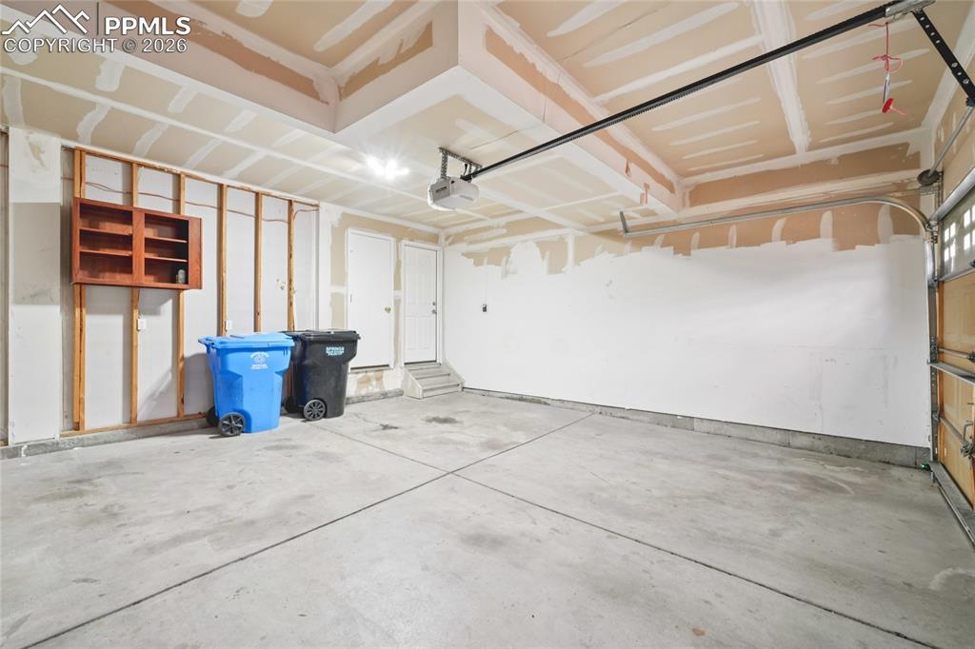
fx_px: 406
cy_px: 324
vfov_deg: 77.3
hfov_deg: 100.4
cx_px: 488
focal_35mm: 15
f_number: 8
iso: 800
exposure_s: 1/8
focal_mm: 10
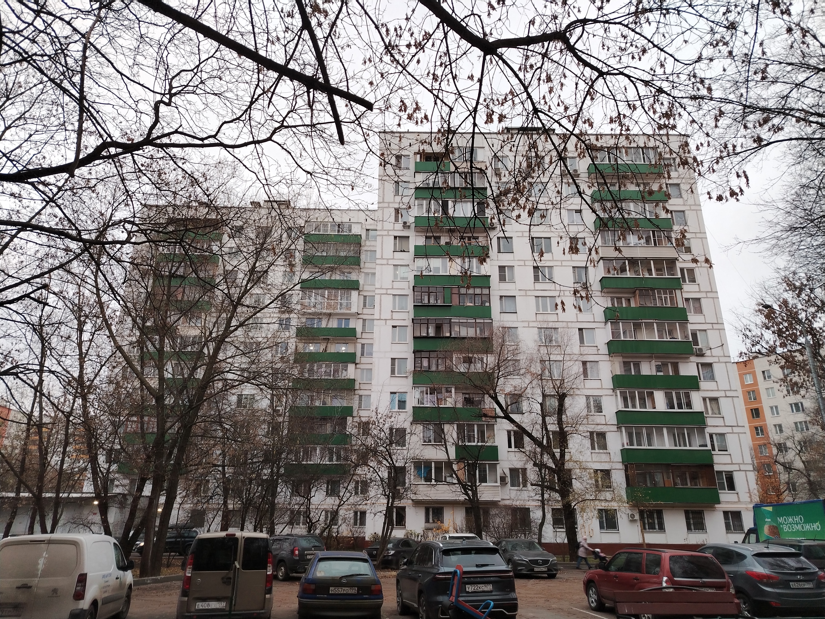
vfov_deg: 56.8
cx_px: 412
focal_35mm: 24
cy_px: 310
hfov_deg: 71.6
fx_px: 572
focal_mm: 5.25
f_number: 1.75
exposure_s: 1/100
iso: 106
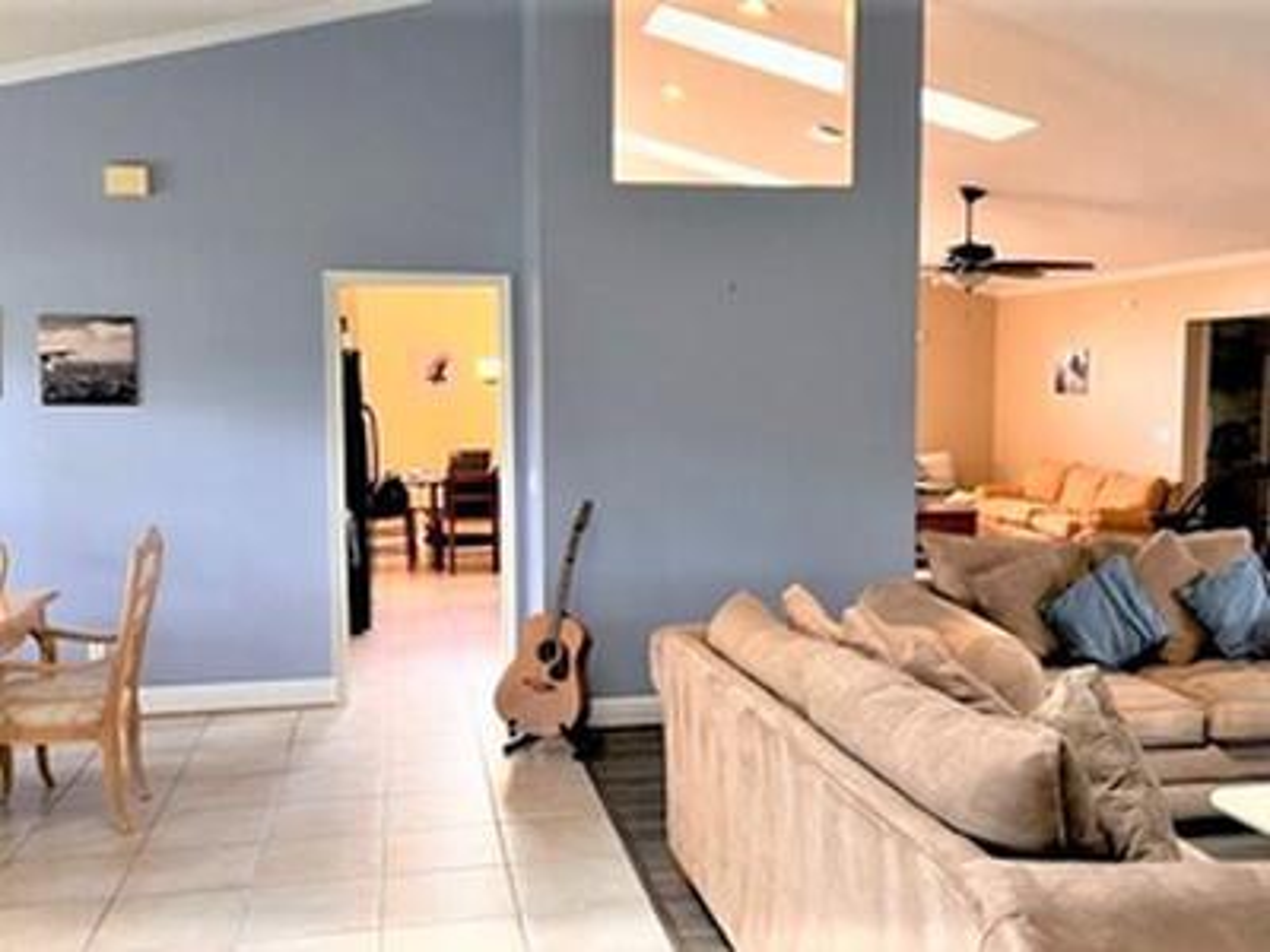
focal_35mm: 26
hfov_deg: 67.3
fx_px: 954
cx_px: 635
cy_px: 476
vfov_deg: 53.1
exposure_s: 1/60
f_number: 1.5
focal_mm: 5.7
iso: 200
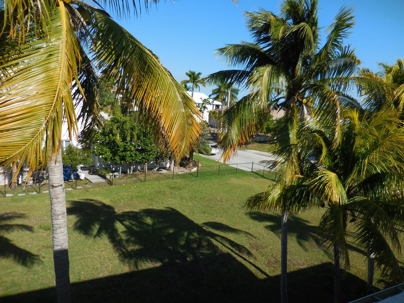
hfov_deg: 69.4
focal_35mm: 25
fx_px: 292
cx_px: 202
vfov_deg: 54.9
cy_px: 152
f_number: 6.6
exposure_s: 1/640
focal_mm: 4.5
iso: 125
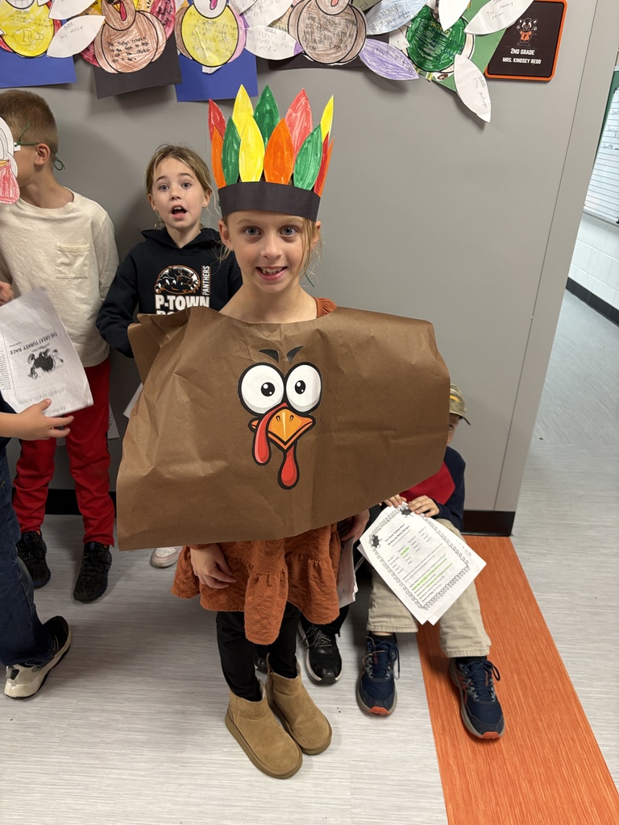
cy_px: 412
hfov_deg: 53.1
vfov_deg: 67.3
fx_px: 620
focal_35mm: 26
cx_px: 310
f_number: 1.6
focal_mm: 5.96
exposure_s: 1/60
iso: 160
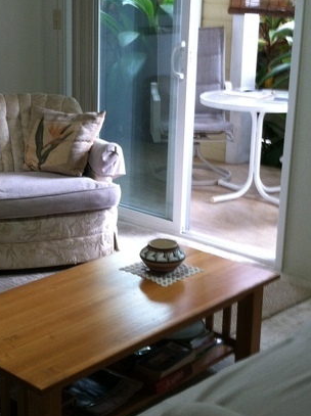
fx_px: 793
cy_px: 185
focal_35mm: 66
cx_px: 98
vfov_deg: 29.4
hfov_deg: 22.1
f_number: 2.8
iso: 125
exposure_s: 1/15
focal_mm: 3.85
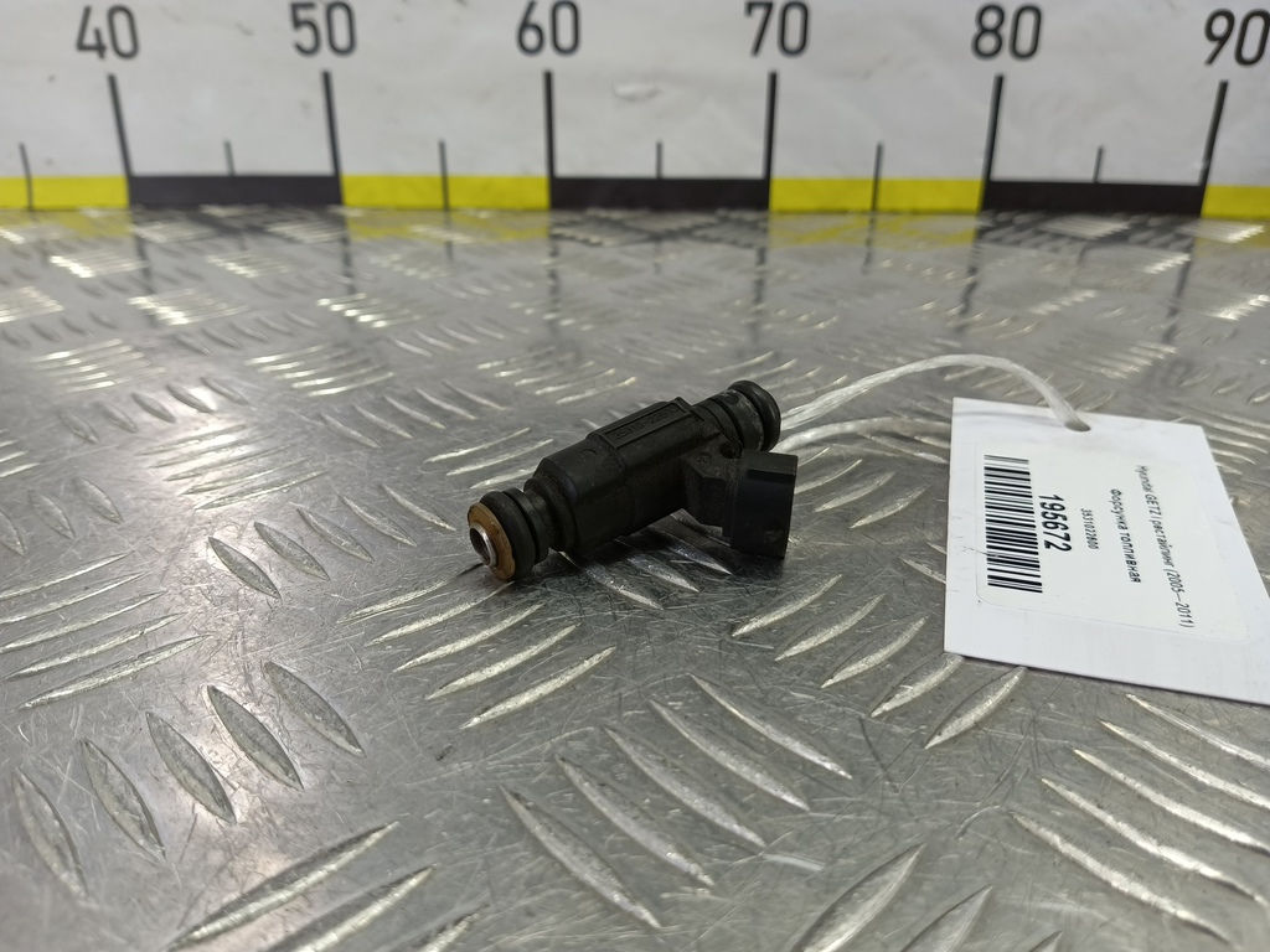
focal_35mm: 23
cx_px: 635
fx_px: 844
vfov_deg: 58.9
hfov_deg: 73.9
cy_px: 476
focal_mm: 4.11
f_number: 1.6
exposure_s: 1/50
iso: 113
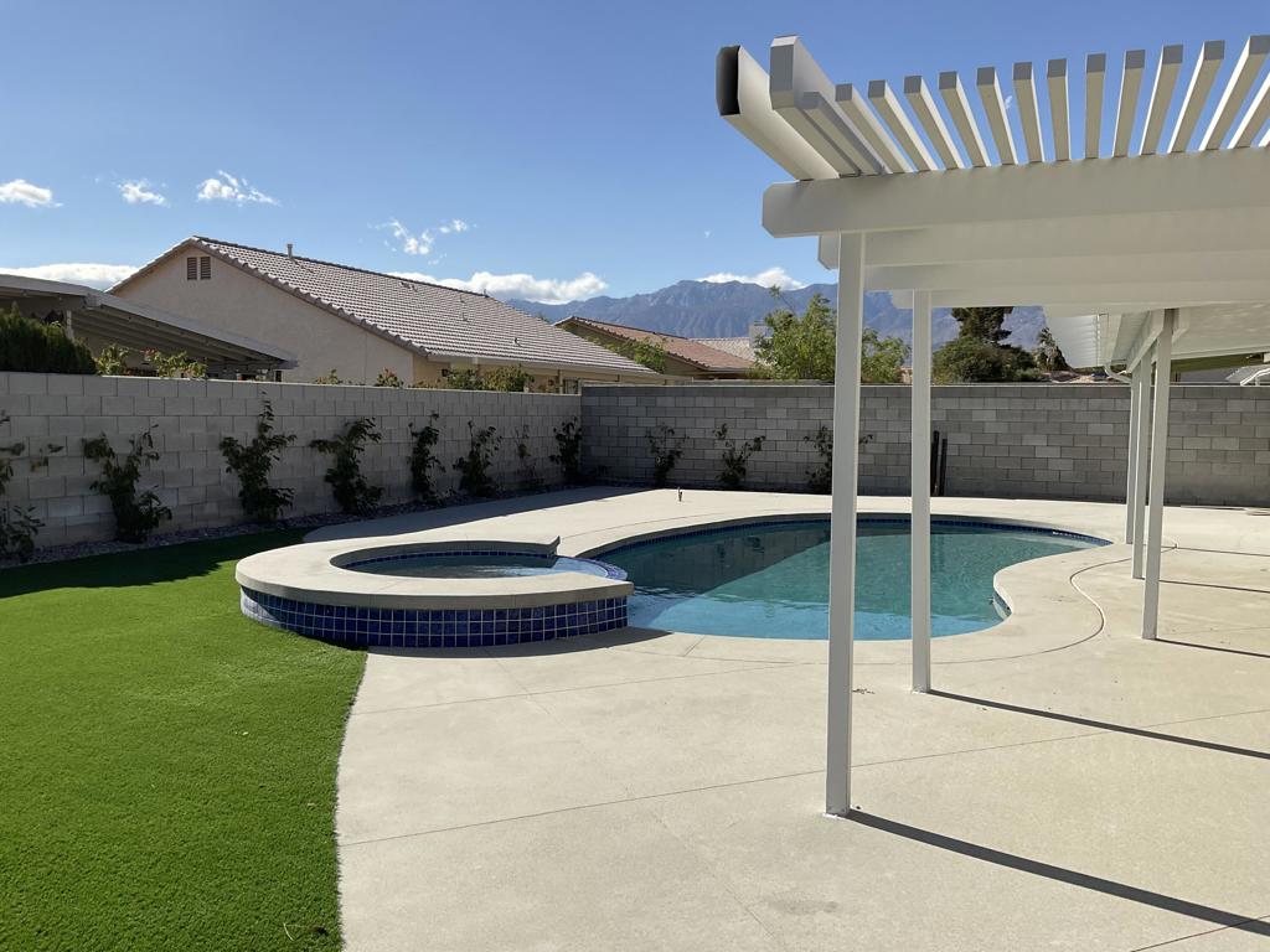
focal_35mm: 29
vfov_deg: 48.2
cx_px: 635
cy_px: 476
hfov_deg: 61.7
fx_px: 1064
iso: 16
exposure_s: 1/3322
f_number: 1.8
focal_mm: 3
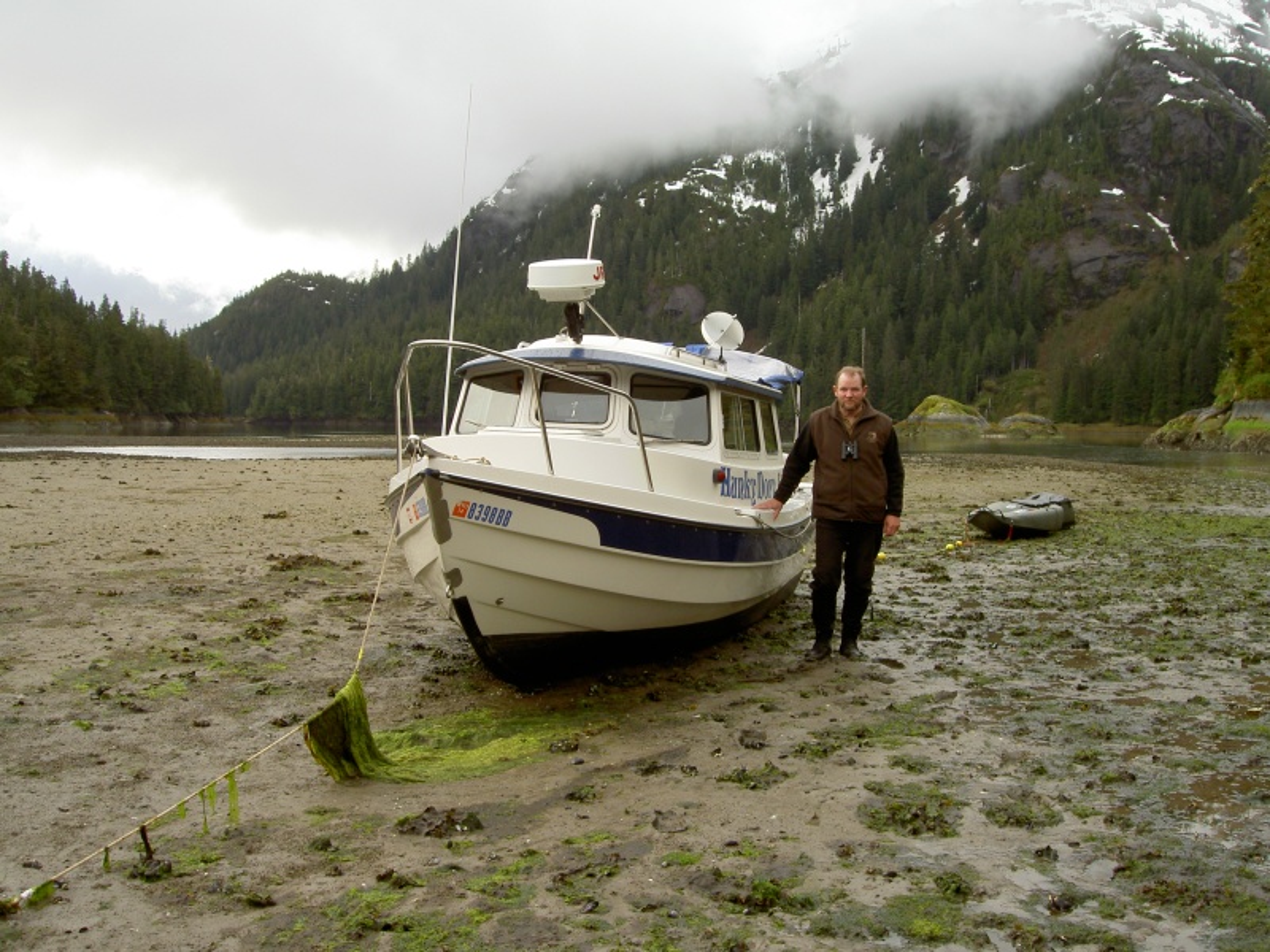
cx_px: 635
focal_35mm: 39
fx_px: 1431
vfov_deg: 36.8
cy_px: 476
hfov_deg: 47.9
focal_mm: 8
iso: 100
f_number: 4.7
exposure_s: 1/125
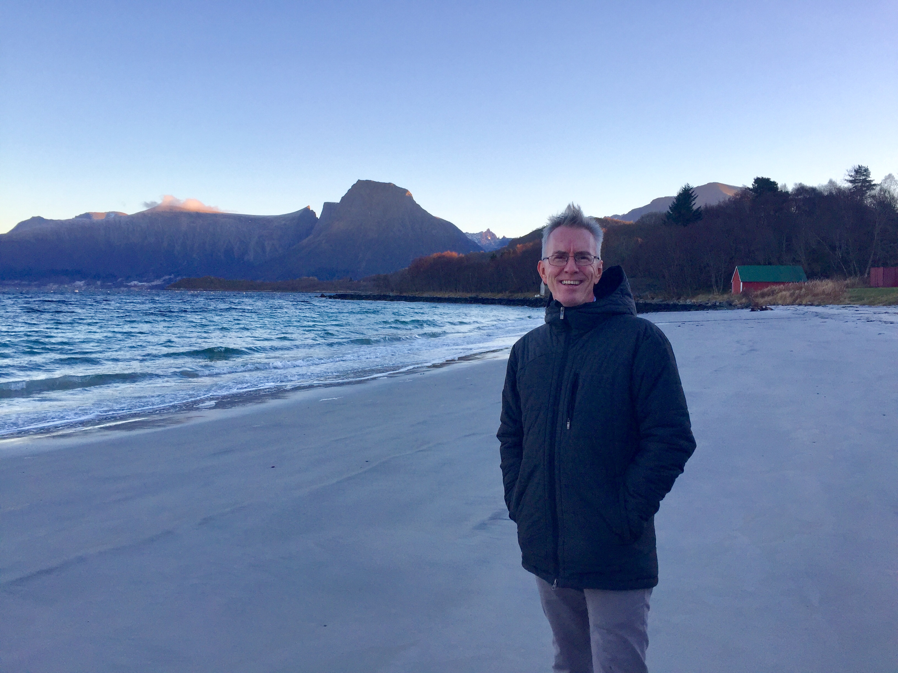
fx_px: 752
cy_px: 336
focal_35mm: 29
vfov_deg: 48.2
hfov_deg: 61.7
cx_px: 449
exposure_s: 1/395
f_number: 2.2
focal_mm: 4.15
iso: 32
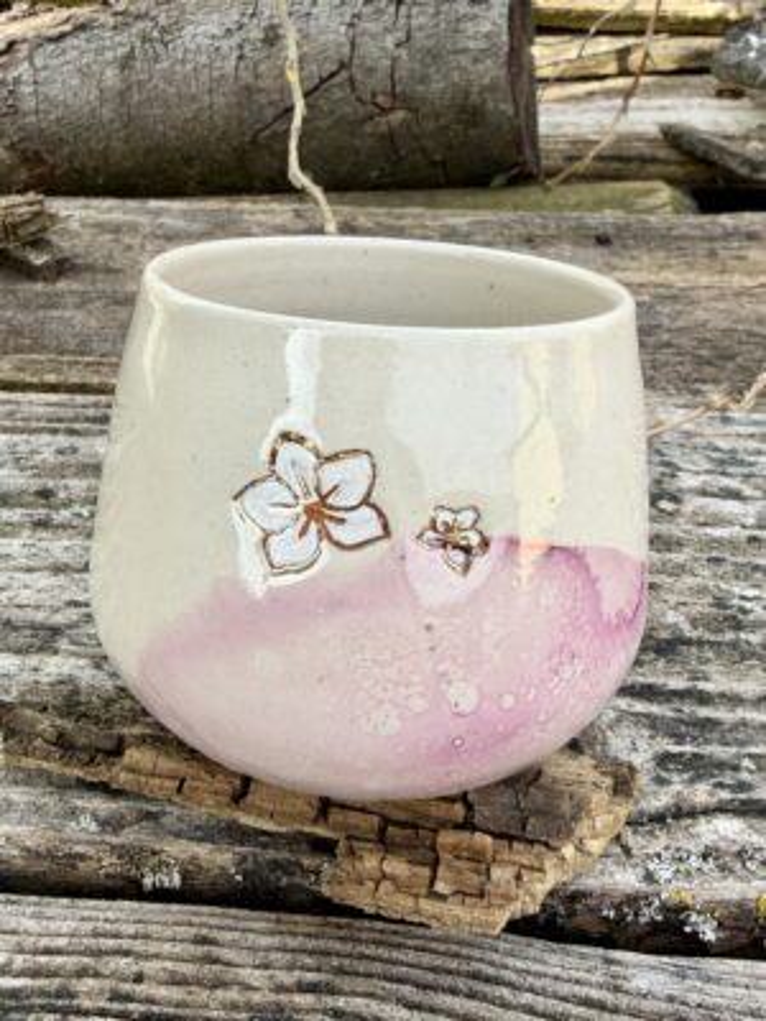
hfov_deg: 53.1
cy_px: 510
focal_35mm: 26
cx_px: 383
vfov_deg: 67.3
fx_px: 767
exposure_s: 1/507
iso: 40
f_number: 2.2
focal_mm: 2.22
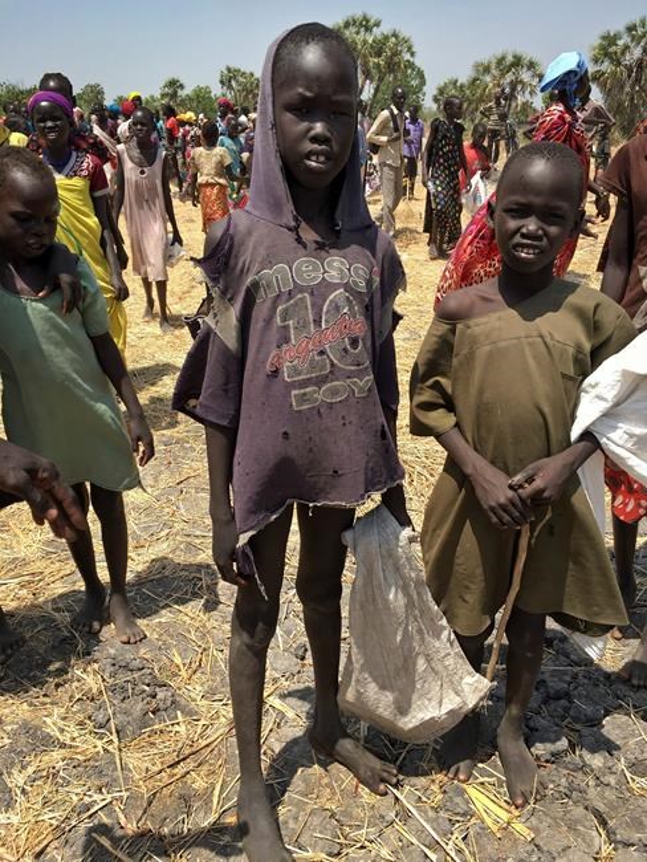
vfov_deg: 61.6
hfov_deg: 48.3
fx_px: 722
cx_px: 324
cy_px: 431
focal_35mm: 29
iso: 25
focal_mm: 4.15
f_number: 2.2
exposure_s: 1/900
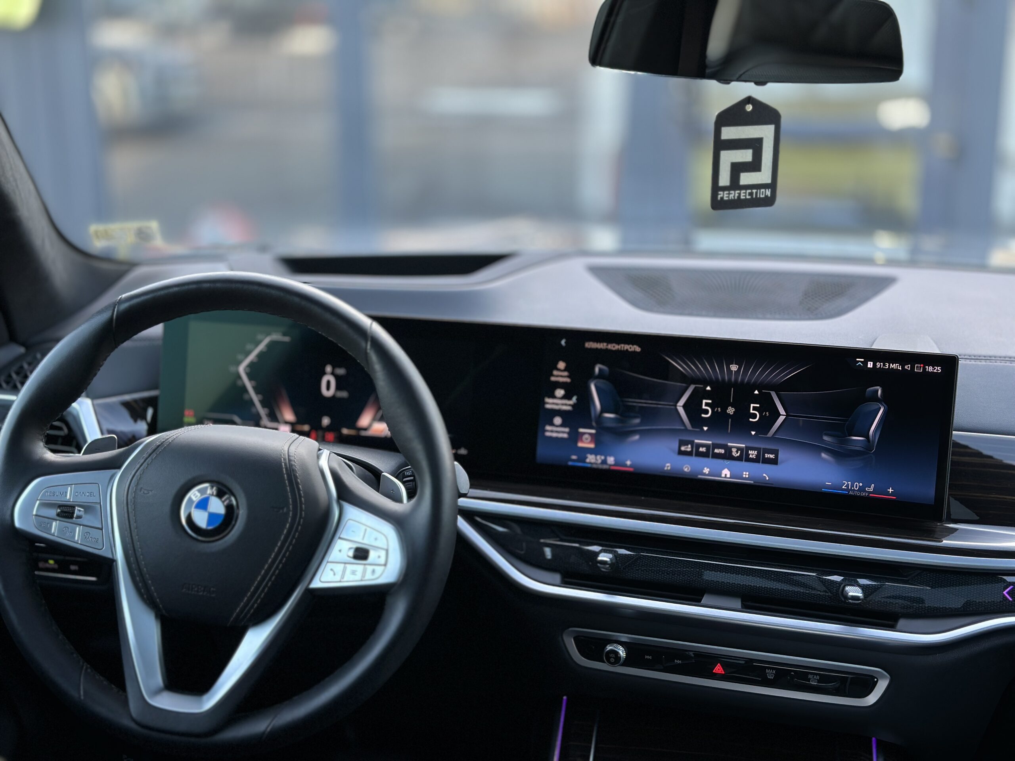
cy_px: 380
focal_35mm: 48
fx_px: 1407
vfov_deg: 30.3
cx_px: 508
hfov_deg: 39.7
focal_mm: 6.86
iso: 80
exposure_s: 1/121
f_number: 1.78
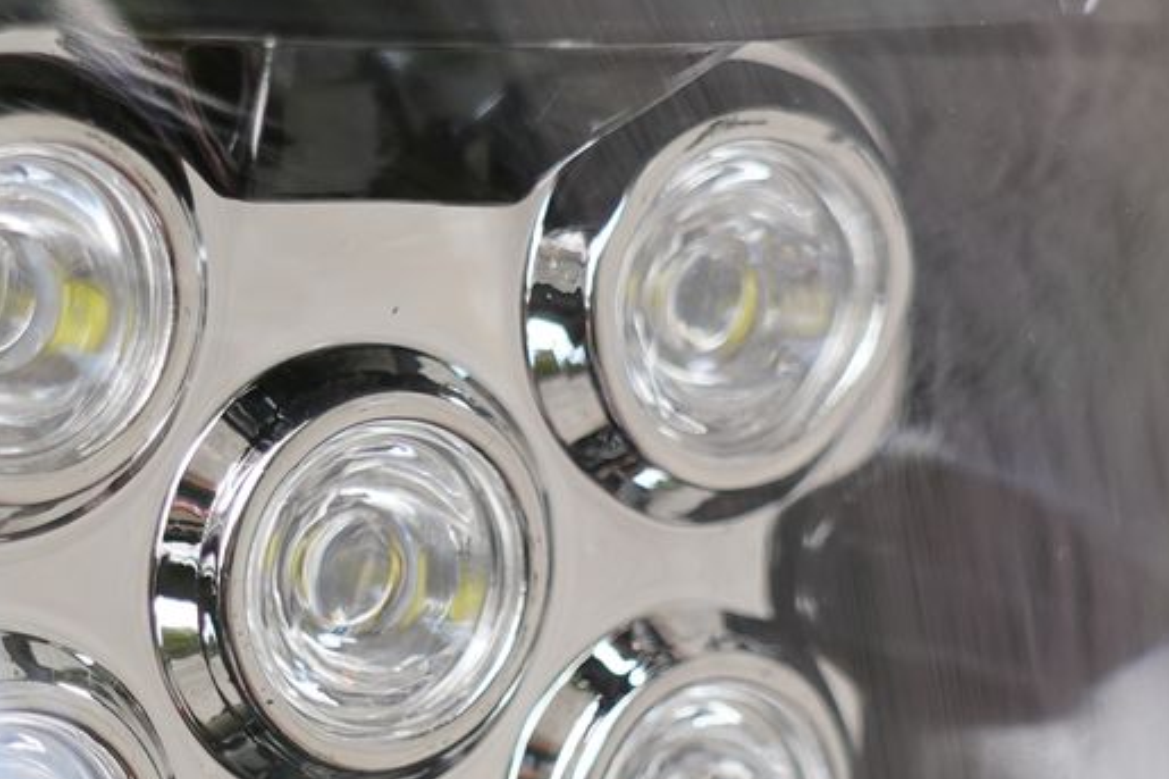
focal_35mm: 206
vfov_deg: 6.6
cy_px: 767
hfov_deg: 10.0
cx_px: 436
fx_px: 6687
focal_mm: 53
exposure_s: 1/125
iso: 100
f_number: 4
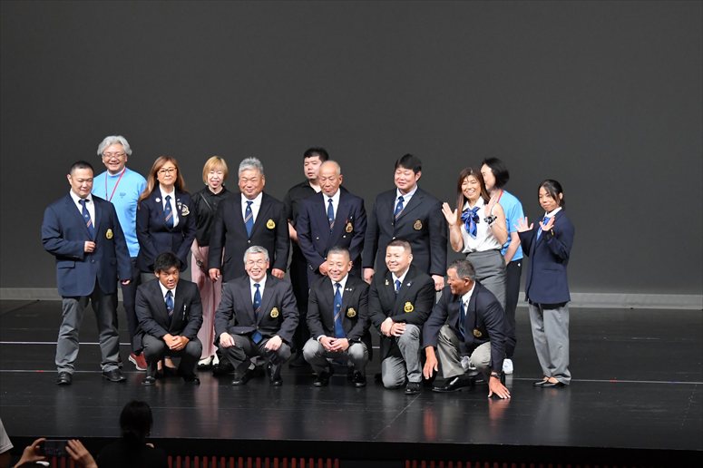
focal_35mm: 157
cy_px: 234
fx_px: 3064
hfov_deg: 13.1
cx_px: 352
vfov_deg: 8.7
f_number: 5.6
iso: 4000
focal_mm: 105
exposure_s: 1/400
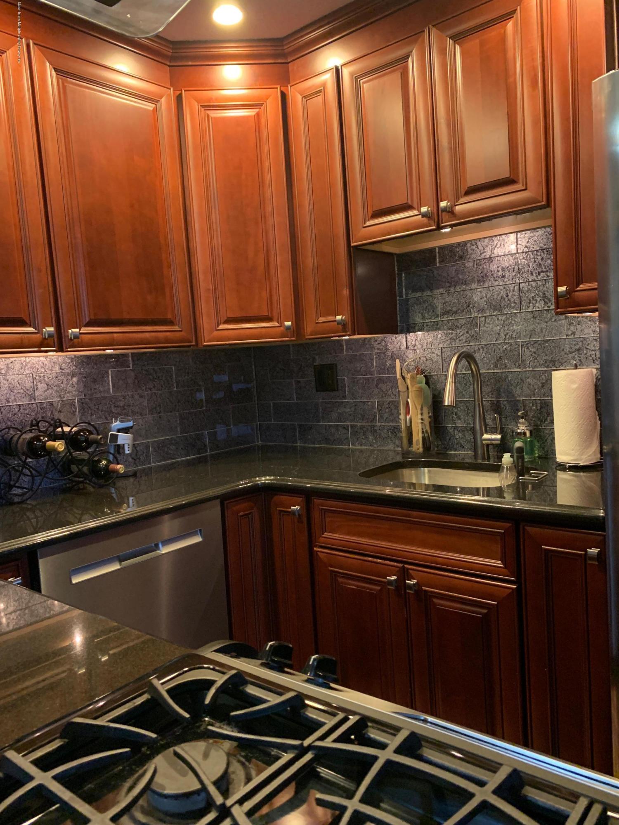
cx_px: 310
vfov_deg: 67.3
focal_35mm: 26
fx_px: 620
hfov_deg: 53.1
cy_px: 412
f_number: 1.8
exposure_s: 1/40
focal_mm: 4.25
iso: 400
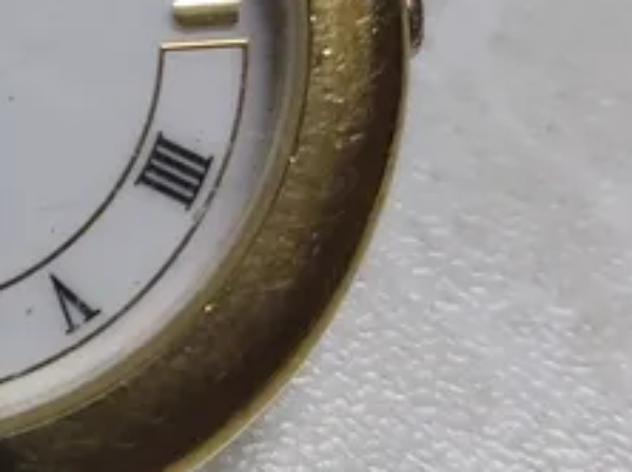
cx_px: -77
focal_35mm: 75
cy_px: -63
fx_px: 1368
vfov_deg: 18.7
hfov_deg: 24.2
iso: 80
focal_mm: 3.92
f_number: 1.7
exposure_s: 1/50
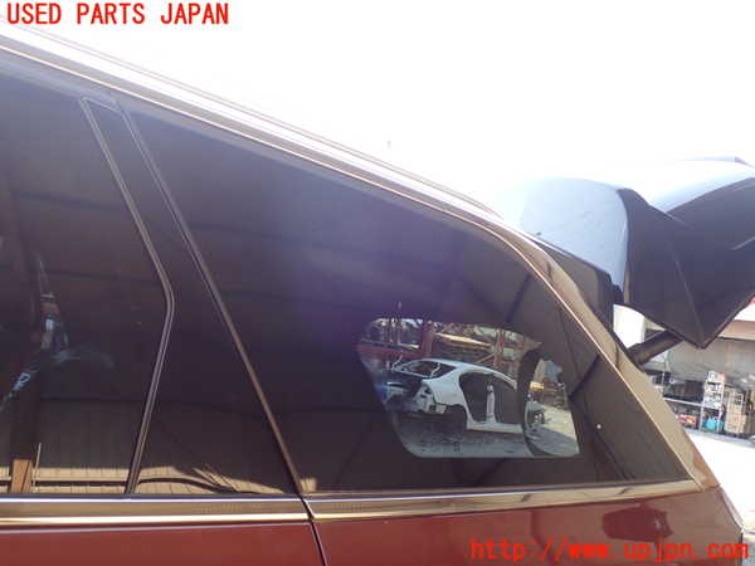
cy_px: 283
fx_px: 654
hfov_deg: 60.0
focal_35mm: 30
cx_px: 378
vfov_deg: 46.8
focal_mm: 5.4
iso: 100
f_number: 3.2
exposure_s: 1/60
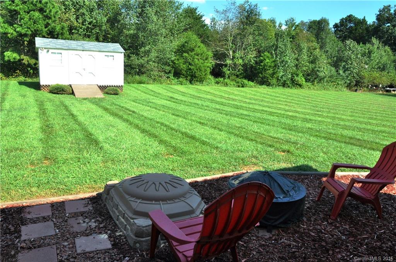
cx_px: 198
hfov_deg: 45.0
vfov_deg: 30.7
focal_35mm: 44
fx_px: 478
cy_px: 131
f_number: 11
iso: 1000
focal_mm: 29
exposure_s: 1/500
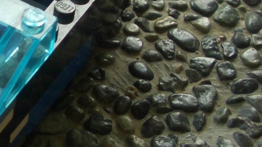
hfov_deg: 17.7
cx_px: -26
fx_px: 813
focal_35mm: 117
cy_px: 4
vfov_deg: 10.3
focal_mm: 5.8
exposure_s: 1/125
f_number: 2.6
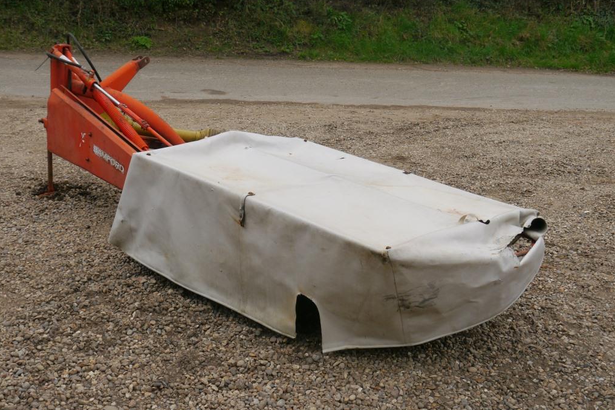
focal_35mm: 44
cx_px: 306
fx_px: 752
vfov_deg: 30.5
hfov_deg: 44.5
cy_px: 205
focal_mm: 21
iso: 160
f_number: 6.3
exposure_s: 1/200
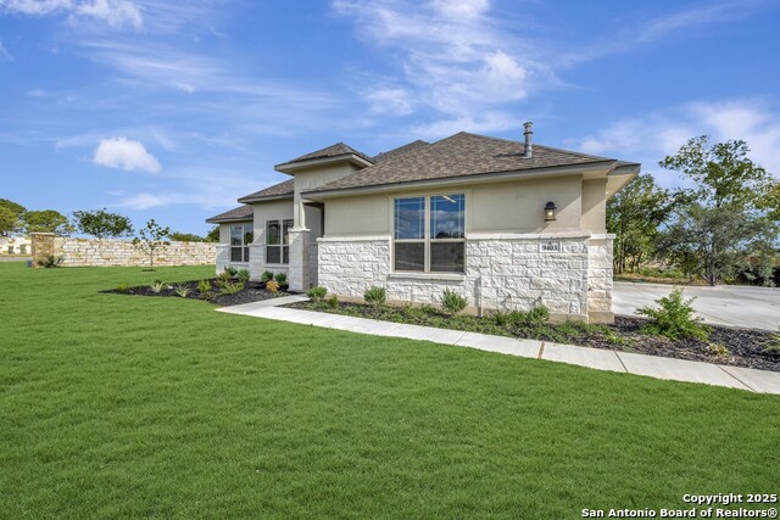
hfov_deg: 104.2
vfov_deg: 81.2
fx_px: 303
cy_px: 260
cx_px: 390
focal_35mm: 14
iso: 100
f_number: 9
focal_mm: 14
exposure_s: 1/50
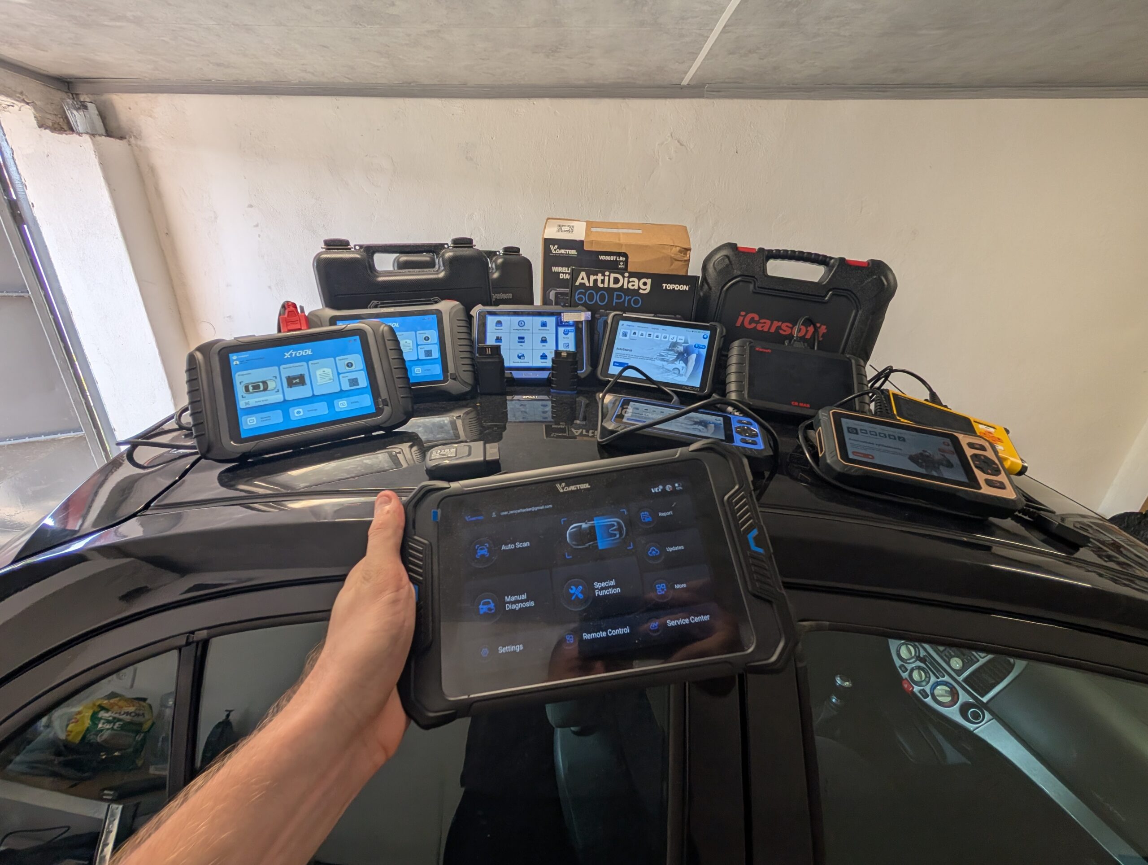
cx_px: 574
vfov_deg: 94.6
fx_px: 399
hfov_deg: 110.5
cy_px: 432
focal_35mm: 12
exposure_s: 1/253
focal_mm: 2.02
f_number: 1.7
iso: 56
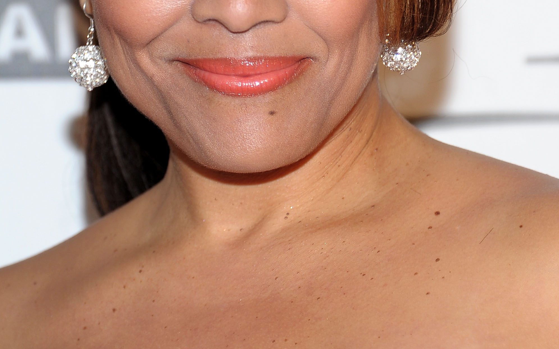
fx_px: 4448
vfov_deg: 4.5
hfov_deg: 7.2
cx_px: 280
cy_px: -17
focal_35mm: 292
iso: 640
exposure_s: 1/160
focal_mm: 190
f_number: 5.6
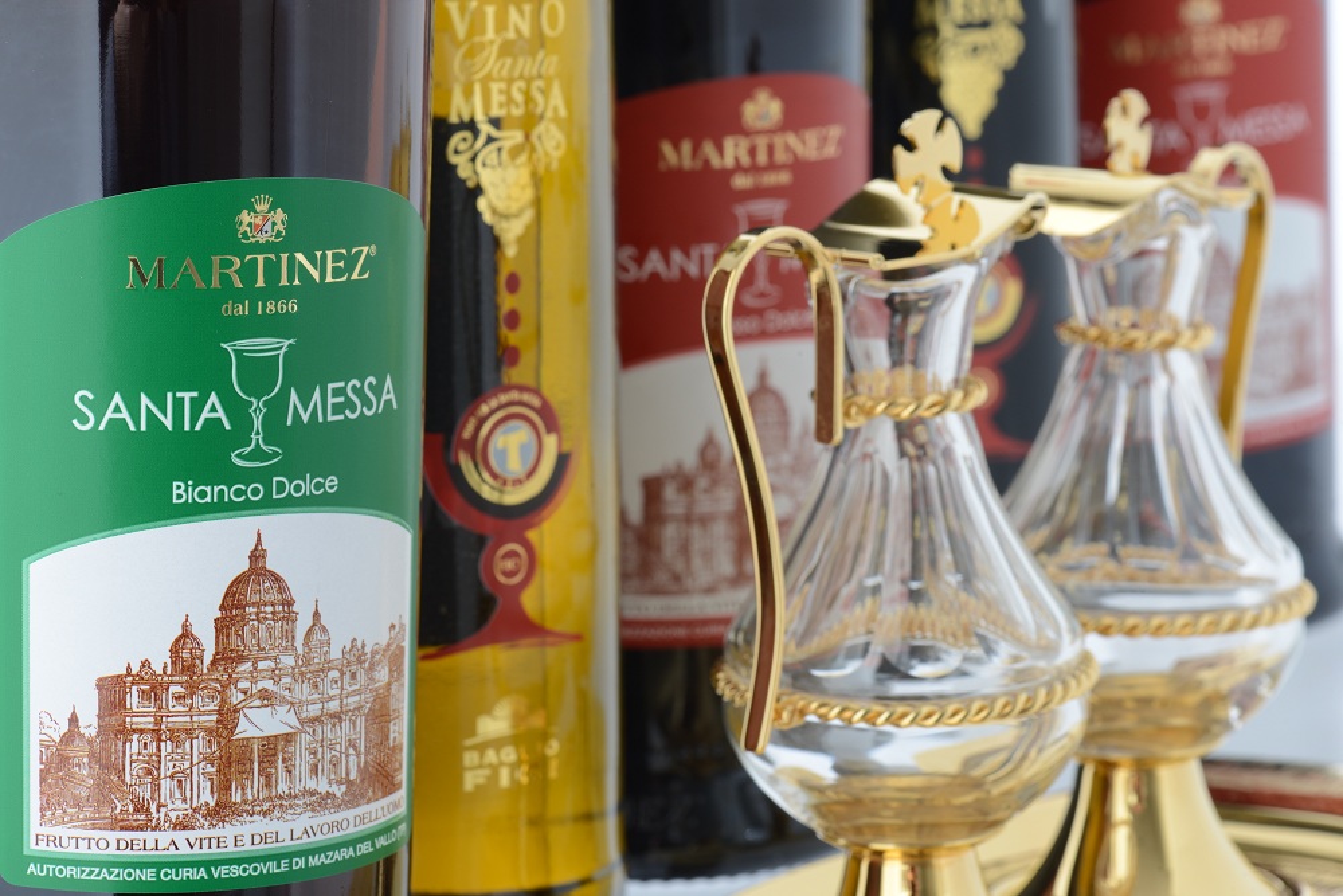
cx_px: 672
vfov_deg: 13.0
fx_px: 3917
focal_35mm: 105
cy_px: 448
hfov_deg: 19.5
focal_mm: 105
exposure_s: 1/125
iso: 200
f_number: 16
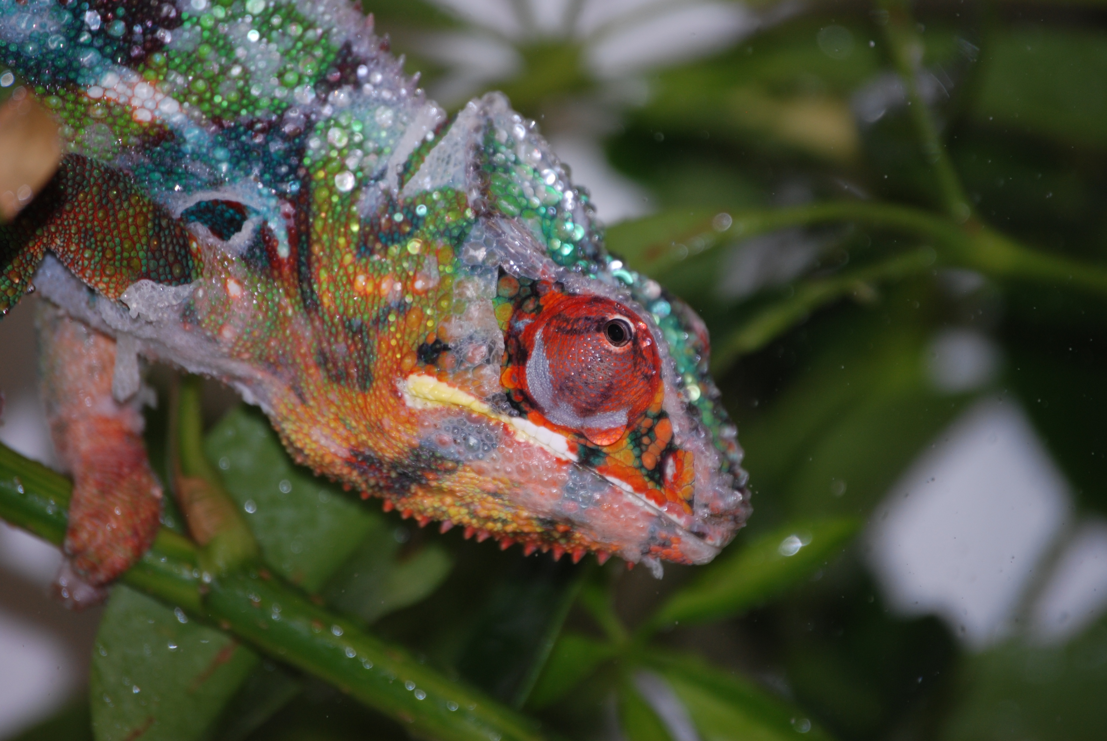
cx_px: 554
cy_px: 370
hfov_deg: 6.9
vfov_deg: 4.6
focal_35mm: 300
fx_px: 9236
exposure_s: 1/60
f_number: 5.6
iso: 200
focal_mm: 200
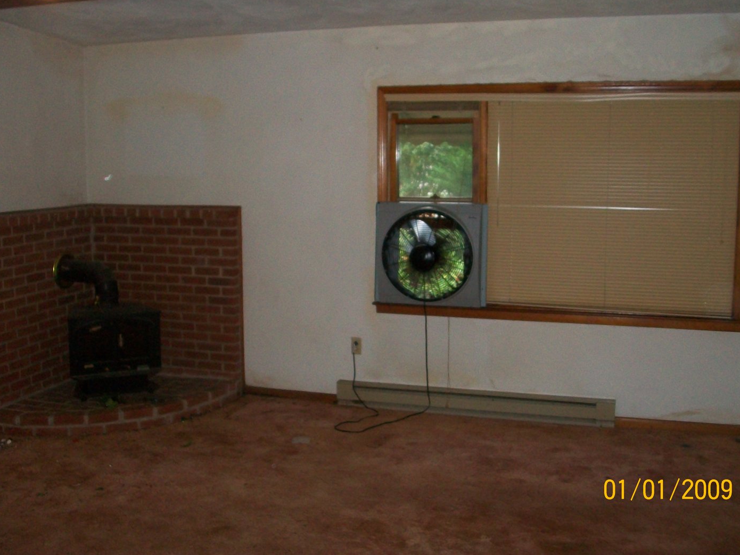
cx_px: 371
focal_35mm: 37
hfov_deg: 50.1
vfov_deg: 38.7
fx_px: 791
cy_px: 255
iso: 160
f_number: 2.8
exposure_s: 1/60
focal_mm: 5.7
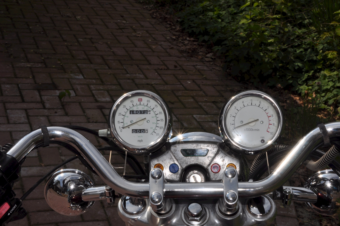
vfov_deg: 17.4
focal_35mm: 78
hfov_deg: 26.0
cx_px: 170
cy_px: 113
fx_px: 736
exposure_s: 1/200
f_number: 32
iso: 200
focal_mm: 52
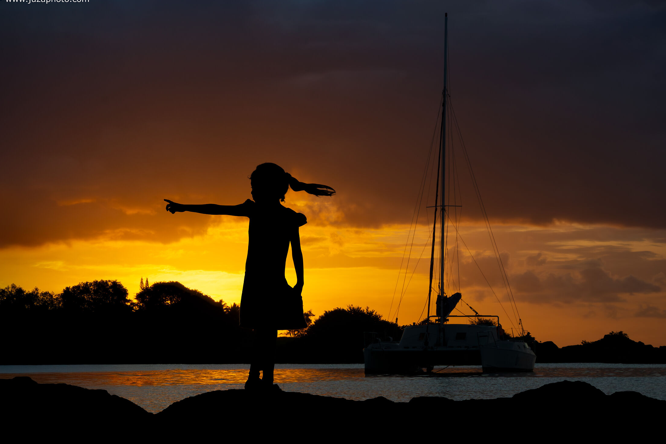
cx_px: 329
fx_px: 3442
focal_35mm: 186
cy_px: 237
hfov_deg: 11.1
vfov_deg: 7.4
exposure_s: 1/800
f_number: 11
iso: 400
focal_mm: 113.4
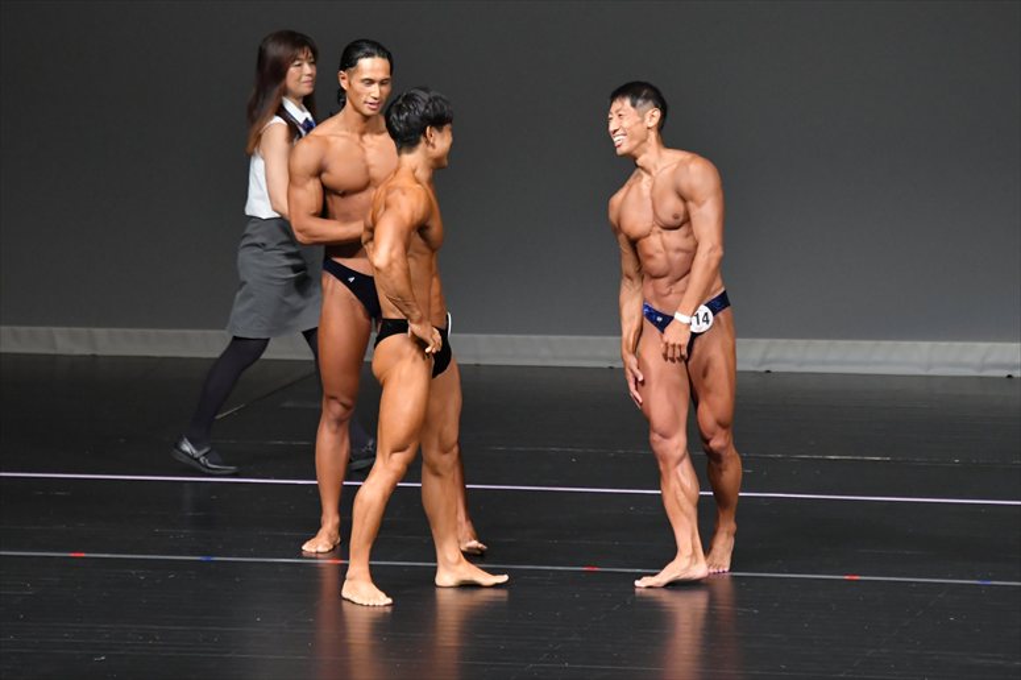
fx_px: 8504
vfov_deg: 4.6
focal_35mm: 300
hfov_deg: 6.9
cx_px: 510
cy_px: 340
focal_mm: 200
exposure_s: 1/400
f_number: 5.6
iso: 5000
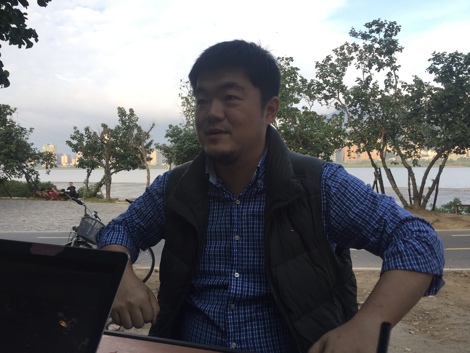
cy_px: 176
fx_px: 394
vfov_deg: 48.2
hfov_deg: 61.7
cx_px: 235
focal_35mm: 29
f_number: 2.2
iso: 32
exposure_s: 1/306
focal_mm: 4.15
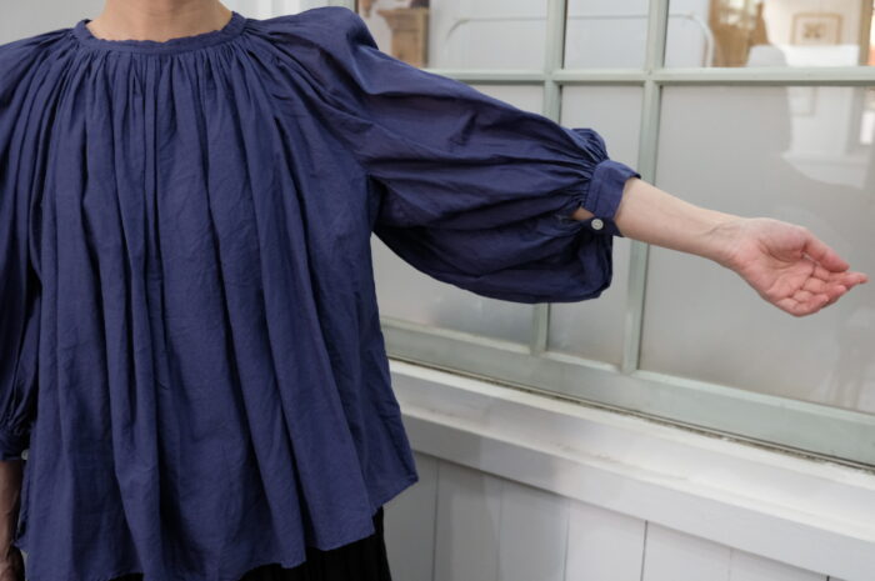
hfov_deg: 57.3
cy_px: 290
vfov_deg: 39.9
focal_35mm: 33
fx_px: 801
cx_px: 438
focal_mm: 22.3
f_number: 3.6
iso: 2500
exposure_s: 1/100
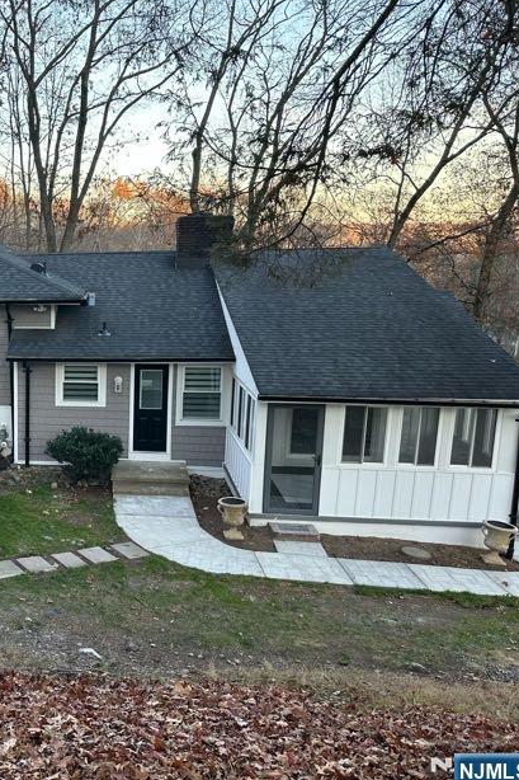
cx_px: 0
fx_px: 736
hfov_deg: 35.2
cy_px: 391
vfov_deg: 55.8
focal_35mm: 34
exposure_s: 1/163
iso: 80
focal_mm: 6.86
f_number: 1.78
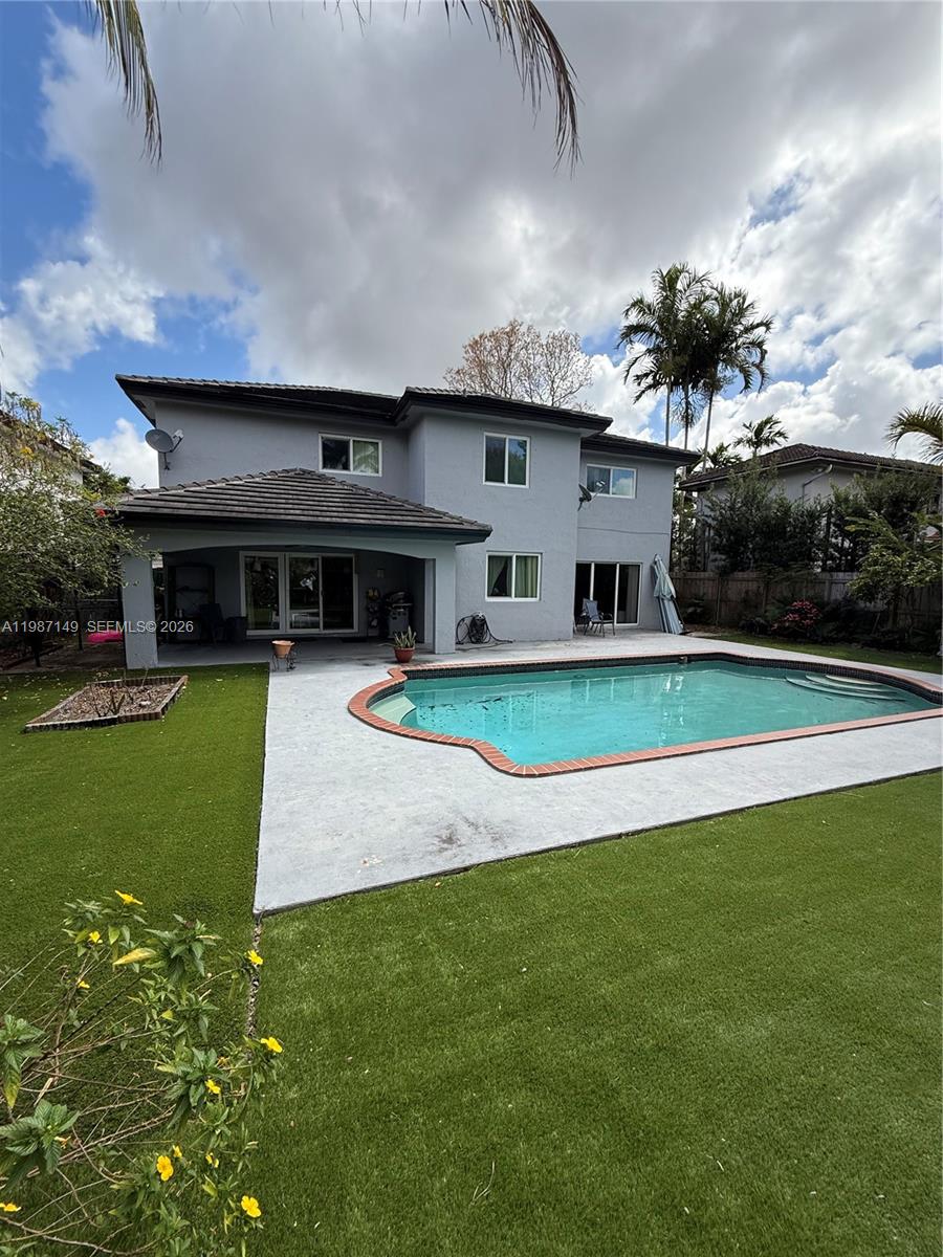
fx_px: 509
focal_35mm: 14
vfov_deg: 102.1
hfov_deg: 85.7
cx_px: 472
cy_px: 628
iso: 64
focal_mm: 2.22
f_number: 2.2
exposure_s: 1/1572
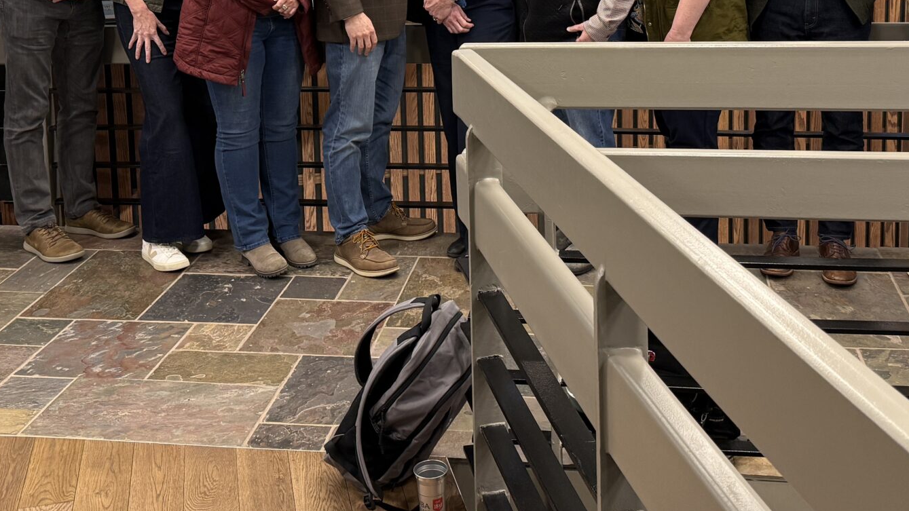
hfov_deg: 41.3
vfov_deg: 23.0
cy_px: -2
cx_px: 450
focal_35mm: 50
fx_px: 1205
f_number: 1.78
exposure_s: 1/60
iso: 160
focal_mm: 6.76
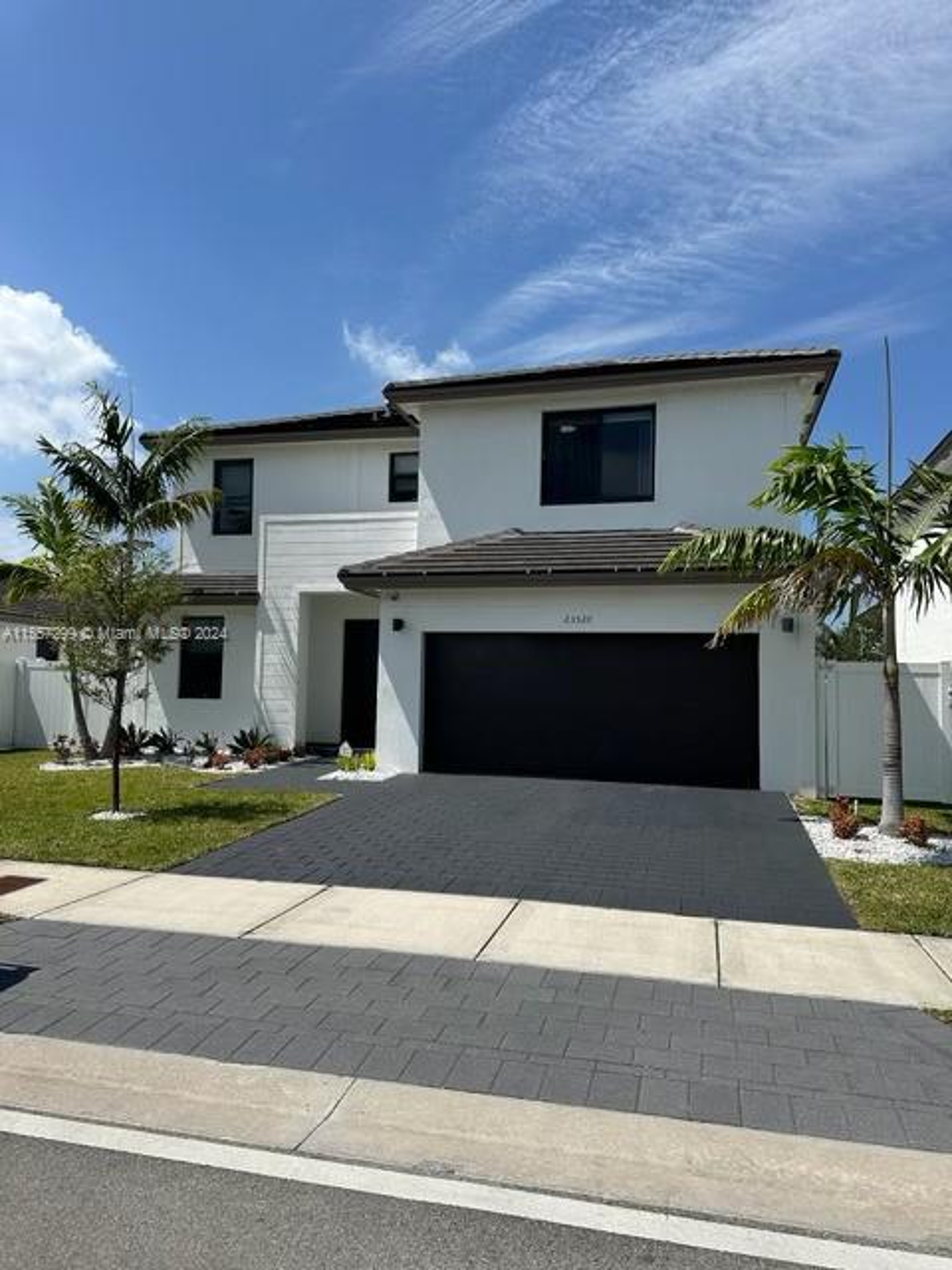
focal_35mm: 24
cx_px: 476
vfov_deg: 71.6
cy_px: 635
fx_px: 880
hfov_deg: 56.8
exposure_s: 1/8197
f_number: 1.78
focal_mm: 6.86
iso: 80
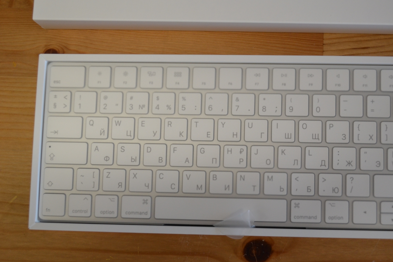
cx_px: 243
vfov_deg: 24.2
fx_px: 611
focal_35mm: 56
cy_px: 145
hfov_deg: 35.5
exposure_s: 1/50
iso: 400
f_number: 4.5
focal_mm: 30
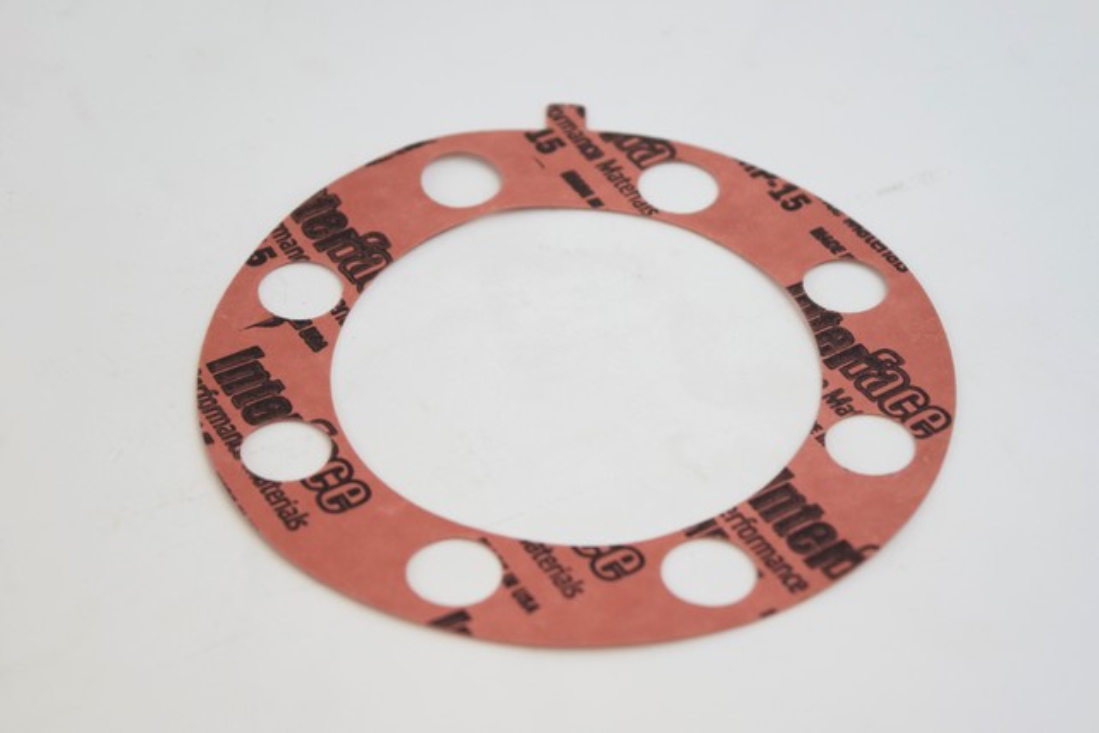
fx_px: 2519
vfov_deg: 16.6
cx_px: 550
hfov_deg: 24.6
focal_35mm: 82
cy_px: 366
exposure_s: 1/60
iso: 900
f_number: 5.6
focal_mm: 55
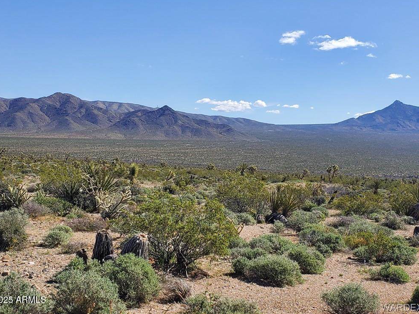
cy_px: 151
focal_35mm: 27
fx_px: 327
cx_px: 208
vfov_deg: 51.4
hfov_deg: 65.3
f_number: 2.4
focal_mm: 4.3
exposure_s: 1/1838
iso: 50
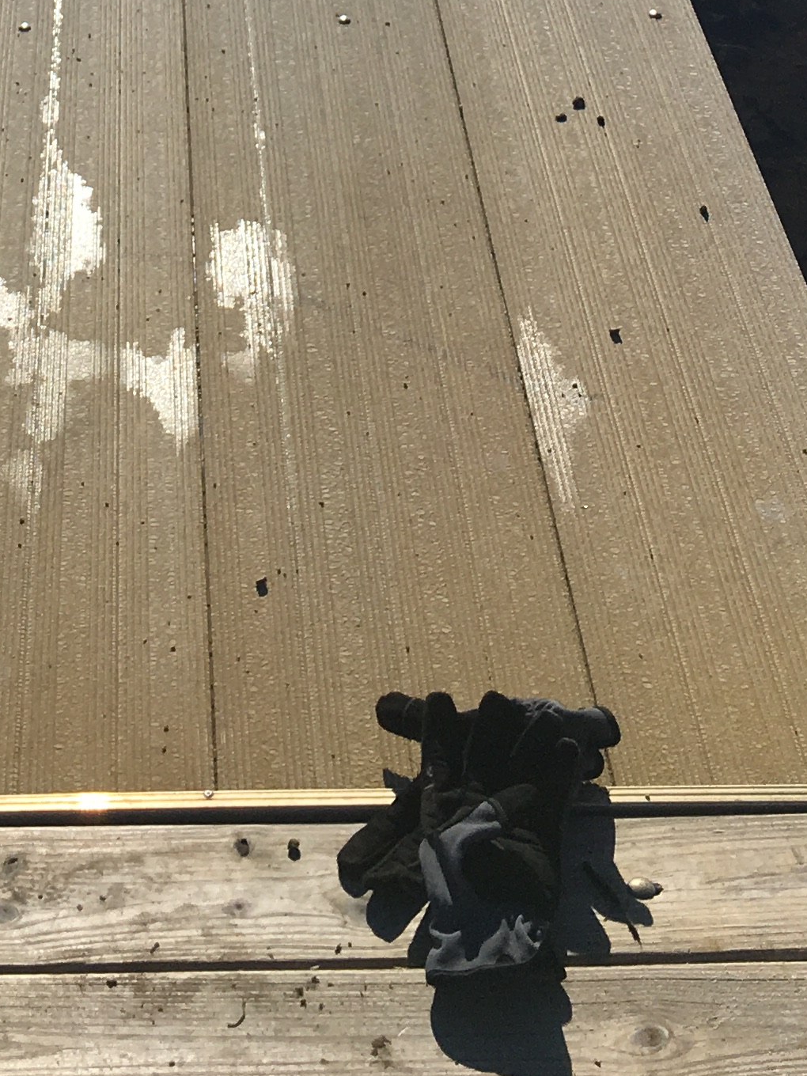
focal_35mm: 86
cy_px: -396
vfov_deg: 20.4
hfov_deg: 17.0
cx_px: 127
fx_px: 2673
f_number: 2.2
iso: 25
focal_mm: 4.15
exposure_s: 1/4274
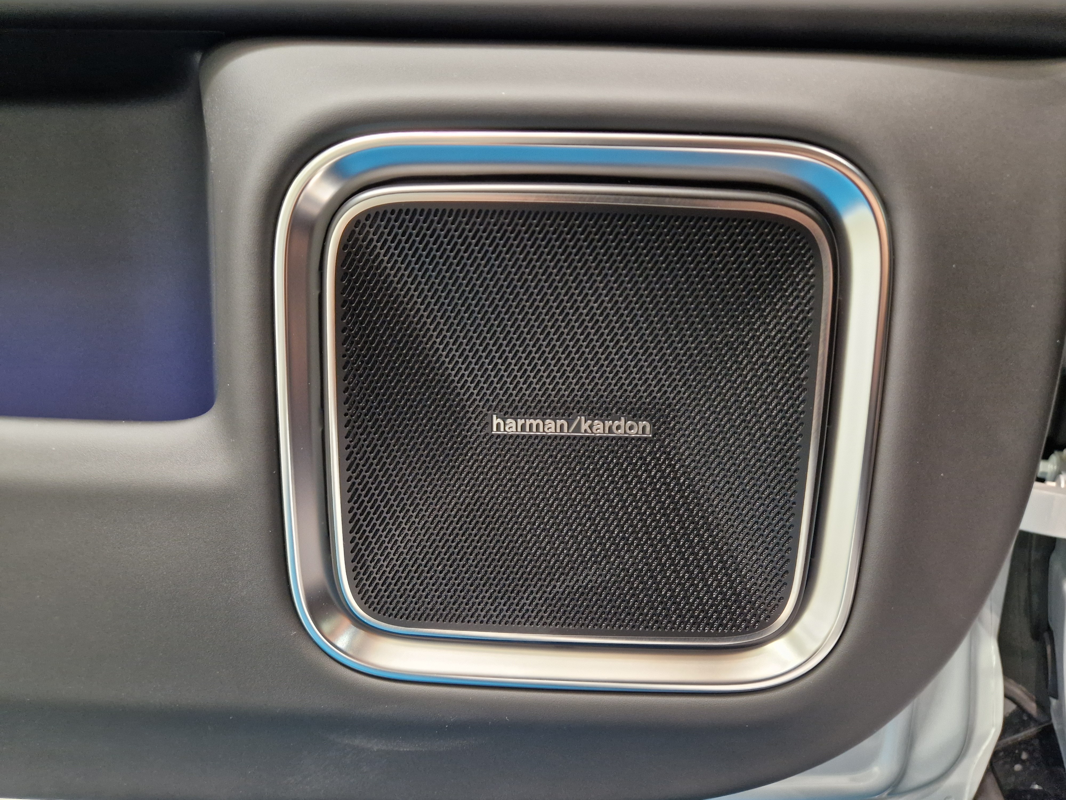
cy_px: 400
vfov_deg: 58.9
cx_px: 533
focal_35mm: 23
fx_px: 708
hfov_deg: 73.9
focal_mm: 5.4
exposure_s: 1/100
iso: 800
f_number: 1.8
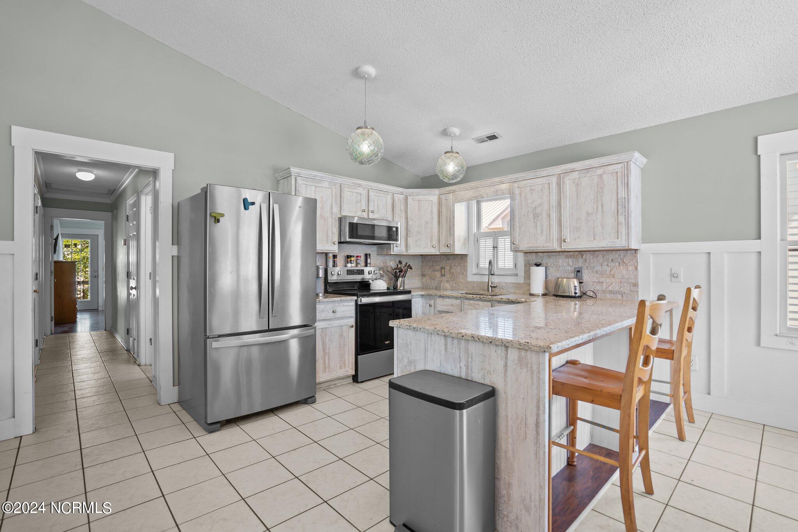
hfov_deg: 96.7
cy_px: 266
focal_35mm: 16
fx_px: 355
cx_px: 399
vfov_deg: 73.7
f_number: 4
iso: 320
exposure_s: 1/8
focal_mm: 16
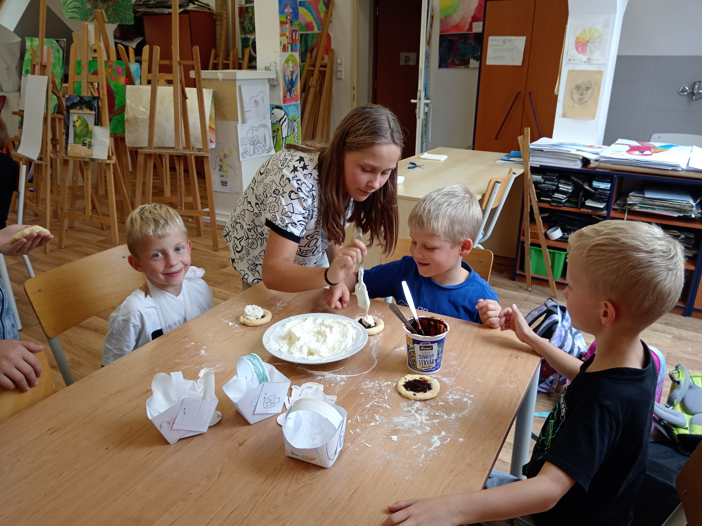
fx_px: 548
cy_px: 263
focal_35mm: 27
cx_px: 351
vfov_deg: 51.4
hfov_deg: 65.3
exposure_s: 1/100
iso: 289
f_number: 1.9
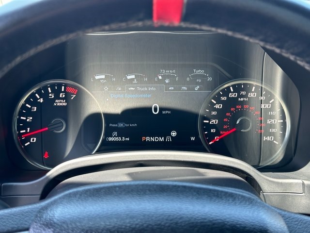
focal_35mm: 48
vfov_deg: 30.3
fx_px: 430
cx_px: 155
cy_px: 116
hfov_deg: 39.7
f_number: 1.78
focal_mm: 6.86
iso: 64
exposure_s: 1/121
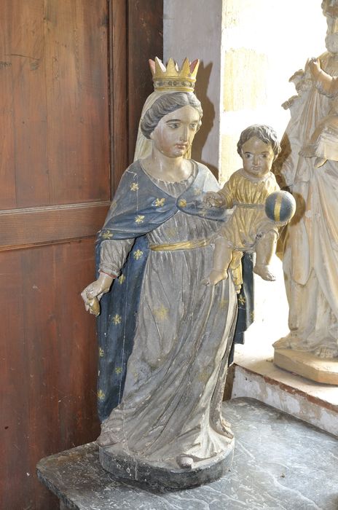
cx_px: 169
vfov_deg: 42.4
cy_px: 255
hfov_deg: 28.8
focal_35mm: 46
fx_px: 657
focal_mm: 31
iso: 320
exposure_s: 2
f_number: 8
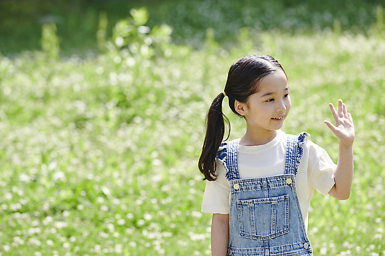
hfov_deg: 8.8
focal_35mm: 234
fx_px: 2501
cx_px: 192
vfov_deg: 5.9
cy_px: 128
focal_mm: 195
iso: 320
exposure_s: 1/320
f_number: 5
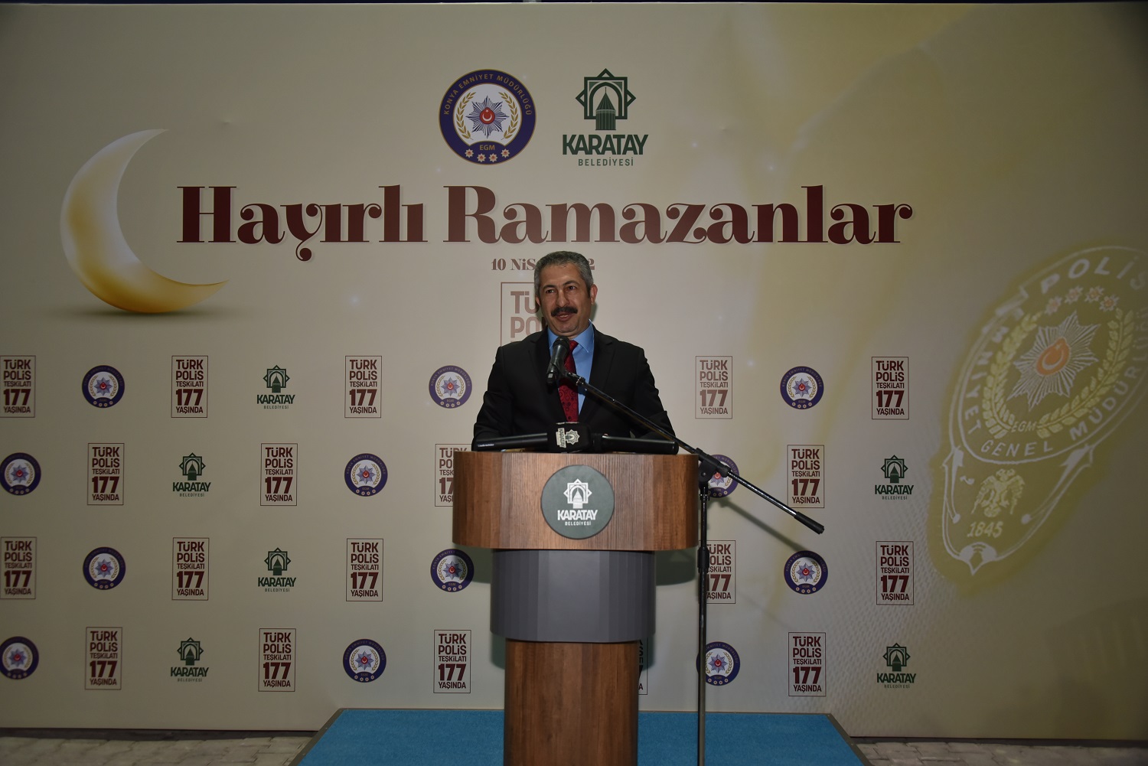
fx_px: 1021
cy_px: 383
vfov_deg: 41.1
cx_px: 574
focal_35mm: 32
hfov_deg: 58.7
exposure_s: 1/100
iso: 800
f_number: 4
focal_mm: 32
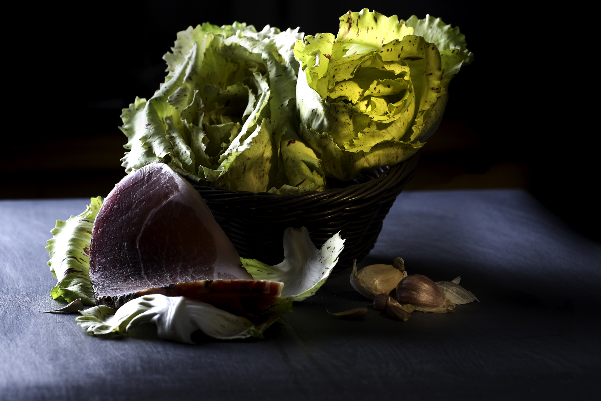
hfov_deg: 15.2
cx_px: 300
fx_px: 2254
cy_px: 200
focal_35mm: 135
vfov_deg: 10.2
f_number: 5.6
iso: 200
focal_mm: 90
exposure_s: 1/125
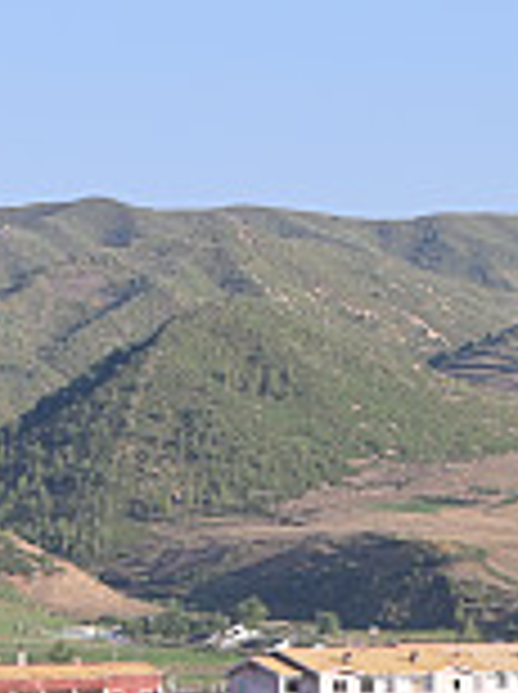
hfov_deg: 5.4
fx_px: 5302
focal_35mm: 265
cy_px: 1008
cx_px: 1173
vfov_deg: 7.4
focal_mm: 53
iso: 100
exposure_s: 1/80
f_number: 7.1
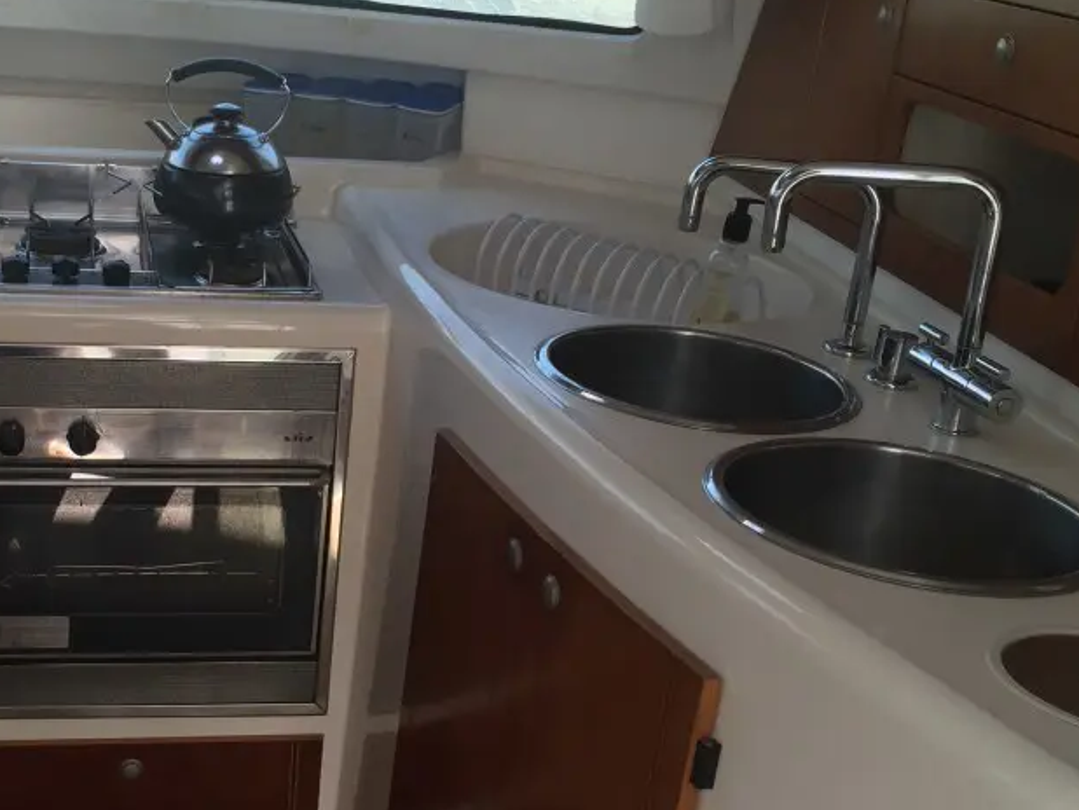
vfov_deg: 29.0
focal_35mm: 50
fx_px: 1559
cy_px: 506
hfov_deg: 37.3
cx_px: 285
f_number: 2.2
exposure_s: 1/120
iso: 40
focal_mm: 4.15
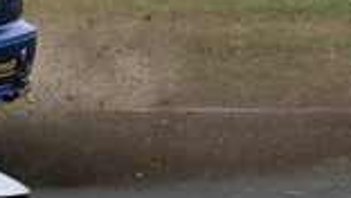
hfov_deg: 1.0
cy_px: -180
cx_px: -443
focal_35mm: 2171
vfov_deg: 0.6
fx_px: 20220
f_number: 11
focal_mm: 270
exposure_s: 1/640
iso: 800
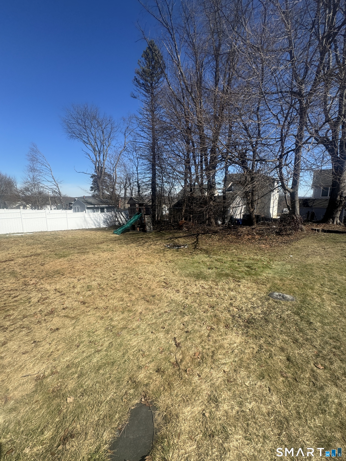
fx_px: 187
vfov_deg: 102.1
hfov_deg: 85.7
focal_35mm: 14
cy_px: 230
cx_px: 173
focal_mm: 2.22
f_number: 2.2
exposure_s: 1/1536
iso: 40
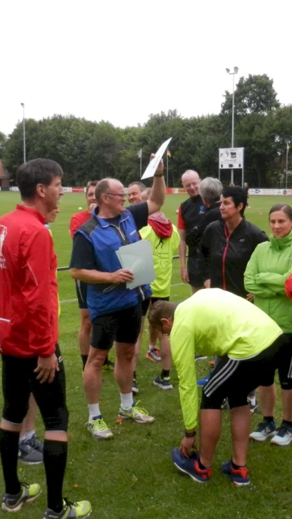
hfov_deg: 24.4
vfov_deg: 42.1
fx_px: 674
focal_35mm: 49
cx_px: 155
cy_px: 261
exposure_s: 1/800
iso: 800
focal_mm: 5.9
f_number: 3.8
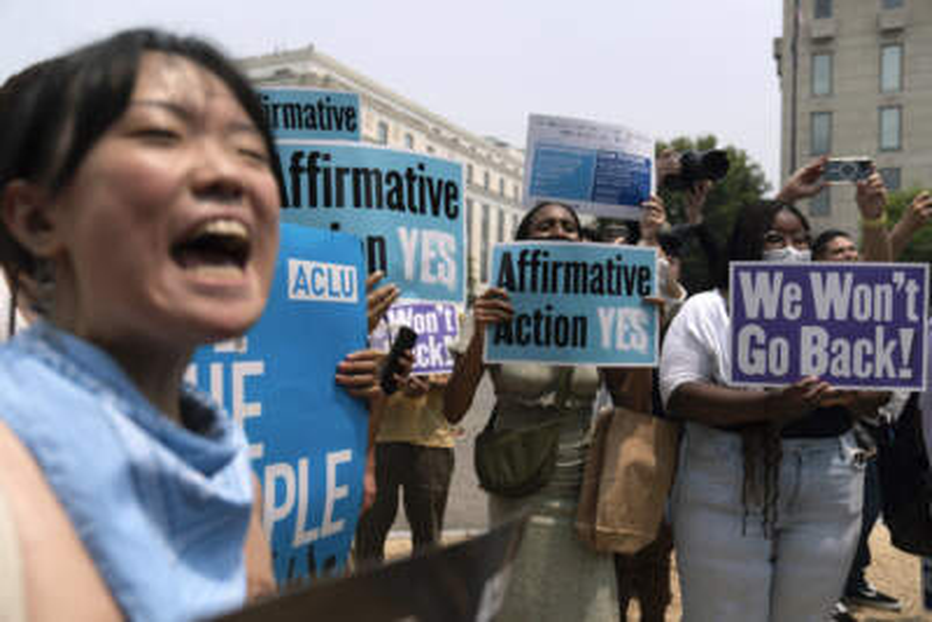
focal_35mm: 30
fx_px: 777
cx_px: 466
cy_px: 311
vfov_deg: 43.6
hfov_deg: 61.9
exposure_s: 1/2000
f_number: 3.5
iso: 100
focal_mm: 30
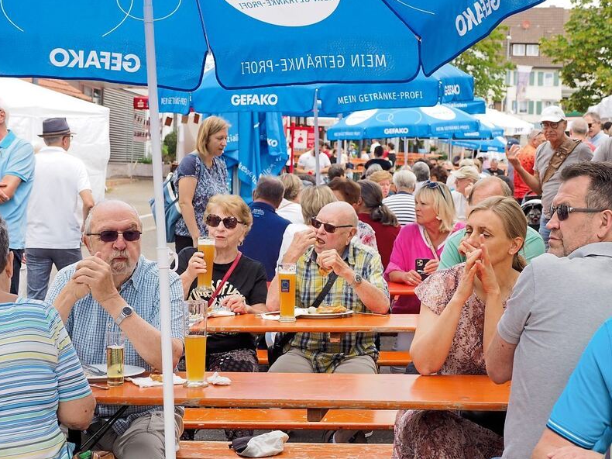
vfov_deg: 19.1
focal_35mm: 77
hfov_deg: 25.3
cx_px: 303
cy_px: 229
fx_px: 1361
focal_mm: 38
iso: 400
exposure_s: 1/250
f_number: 6.3
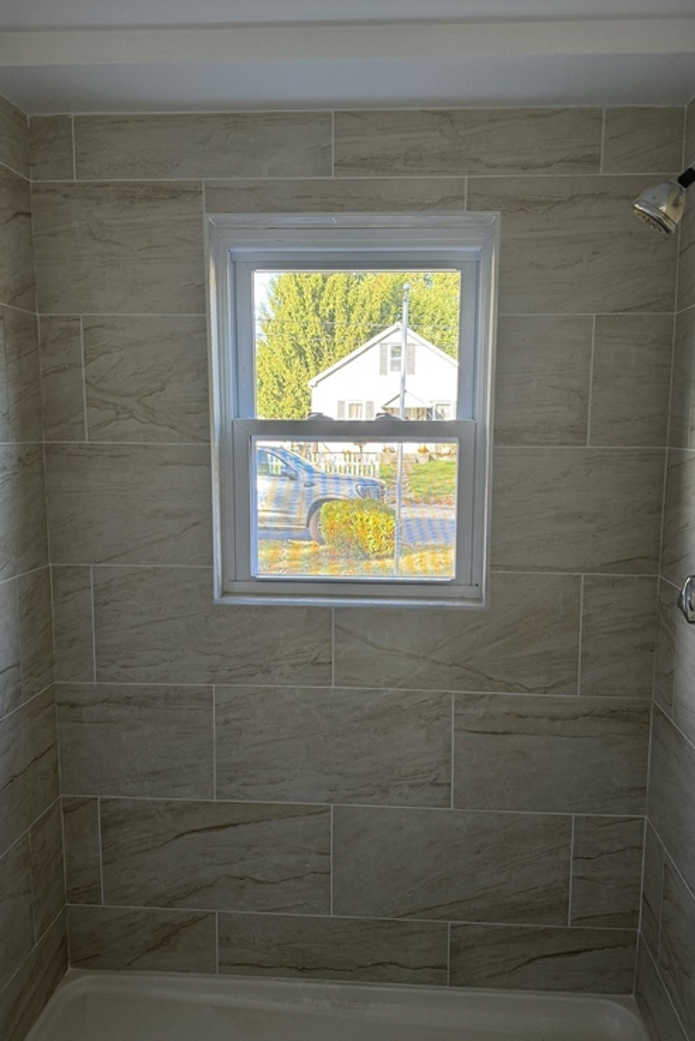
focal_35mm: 26
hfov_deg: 49.6
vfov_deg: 69.4
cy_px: 516
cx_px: 370
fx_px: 752
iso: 160
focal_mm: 6.76
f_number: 1.78
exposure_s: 1/121
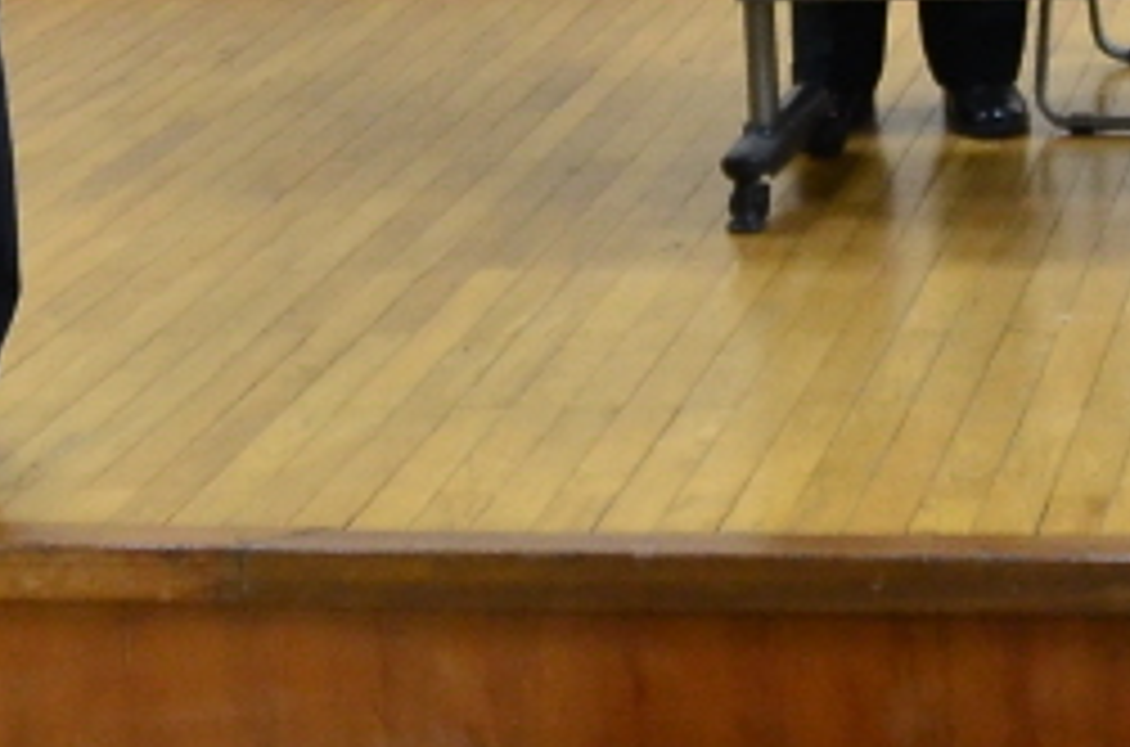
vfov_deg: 9.3
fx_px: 4383
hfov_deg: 14.6
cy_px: -632
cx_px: 840
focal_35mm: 140
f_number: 2.8
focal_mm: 20
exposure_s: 1/160
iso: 800
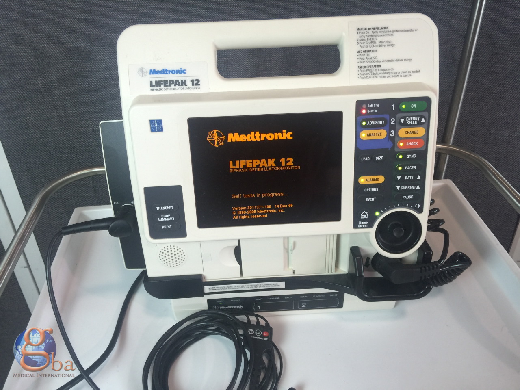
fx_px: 436
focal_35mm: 29
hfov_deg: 61.7
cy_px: 195
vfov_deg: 48.2
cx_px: 260
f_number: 2.2
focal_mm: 4.15
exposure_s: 1/15
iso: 32
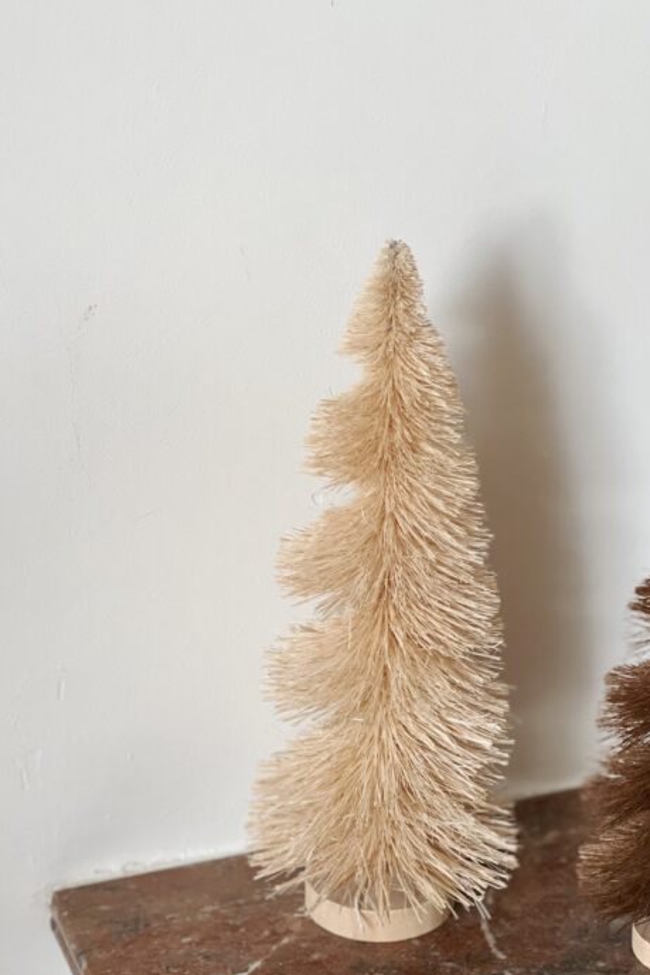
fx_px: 2520
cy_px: 565
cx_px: 355
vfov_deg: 21.9
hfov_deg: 14.7
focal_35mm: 93
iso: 200
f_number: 2.8
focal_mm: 9
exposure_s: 1/121
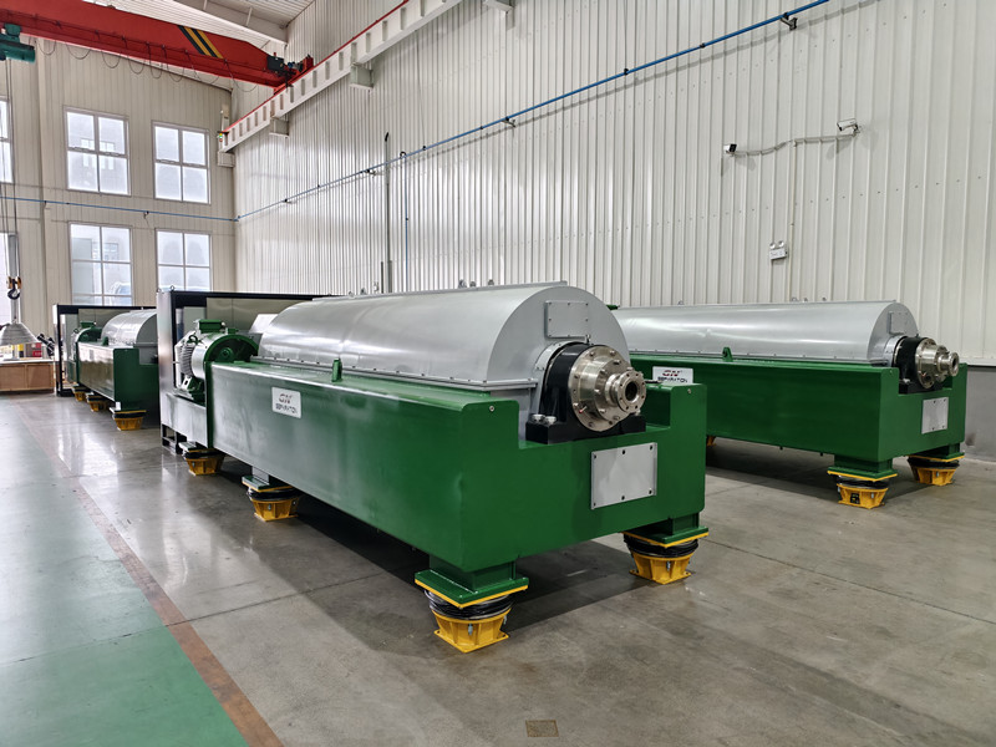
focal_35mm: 23
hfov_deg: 73.9
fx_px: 662
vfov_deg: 58.9
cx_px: 498
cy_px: 374
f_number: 1.57
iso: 325
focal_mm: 5.6
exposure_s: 1/100
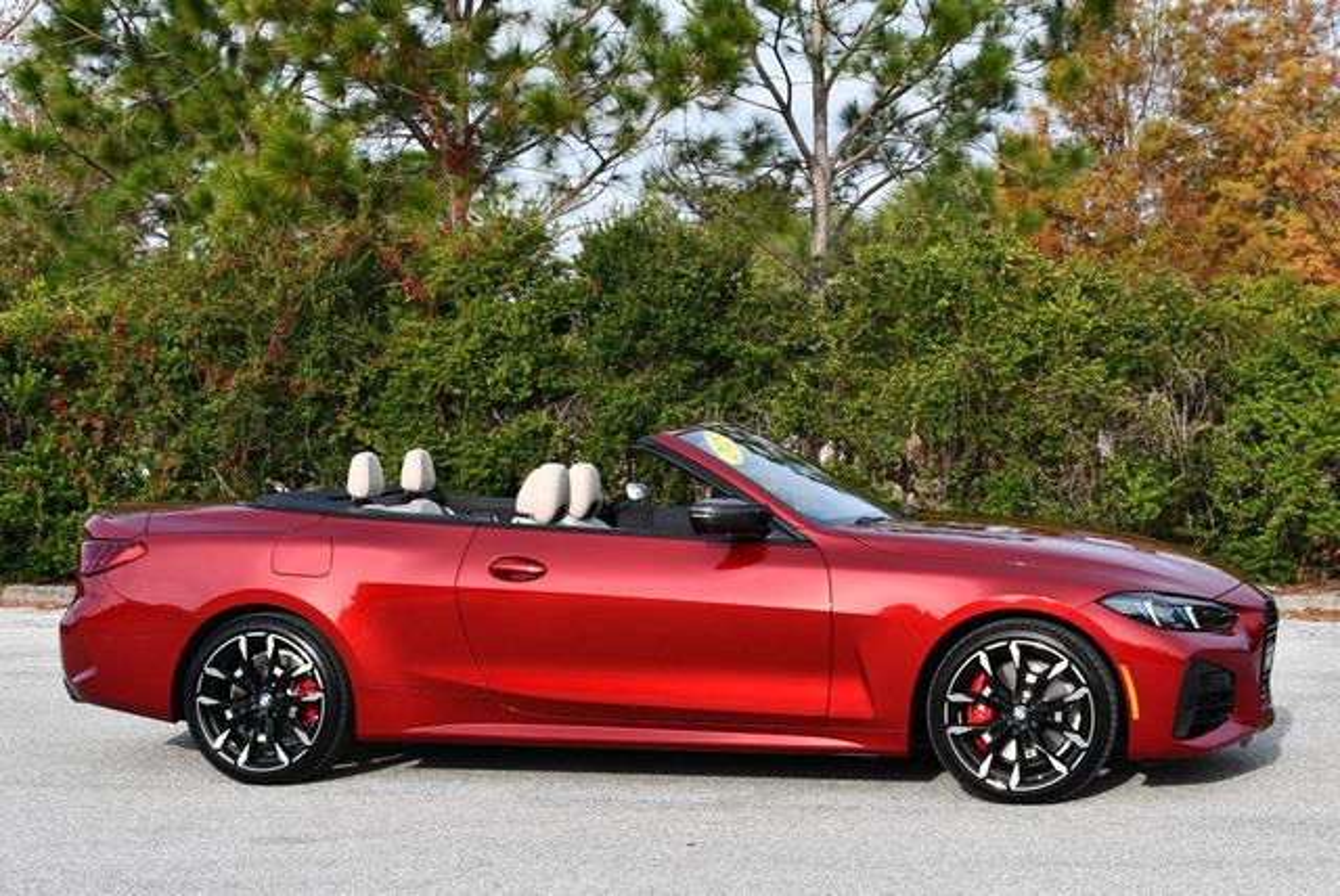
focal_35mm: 68
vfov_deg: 20.1
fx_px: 2533
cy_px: 448
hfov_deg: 29.6
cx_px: 670
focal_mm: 34
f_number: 8
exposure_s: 1/250
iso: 180
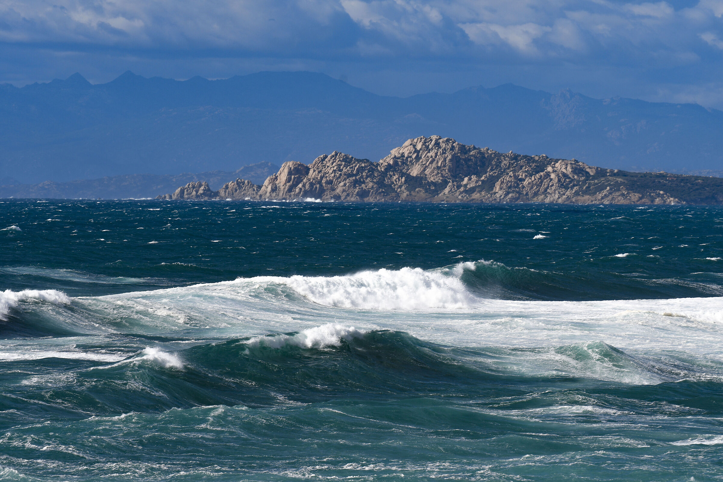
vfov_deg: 5.7
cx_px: 362
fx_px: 4820
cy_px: 241
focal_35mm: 240
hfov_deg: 8.6
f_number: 10
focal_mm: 160
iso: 100
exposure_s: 1/400
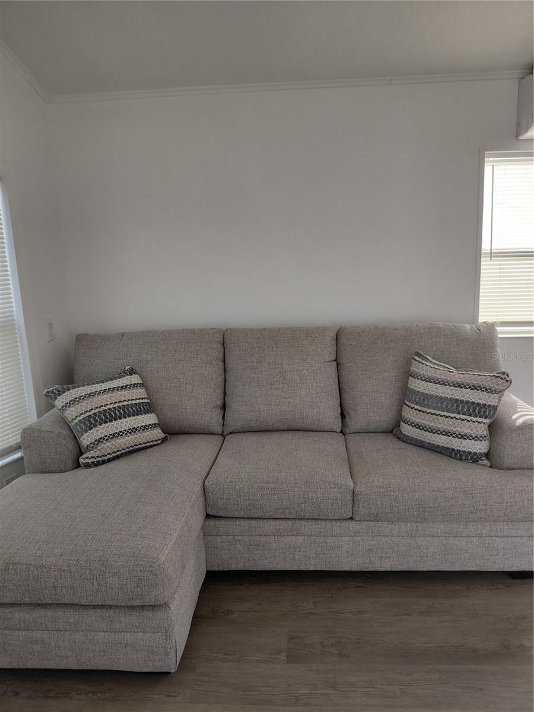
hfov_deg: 54.9
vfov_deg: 69.4
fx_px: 514
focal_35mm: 25
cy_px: 356
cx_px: 267
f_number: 1.8
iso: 50
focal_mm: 4.69
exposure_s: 1/134
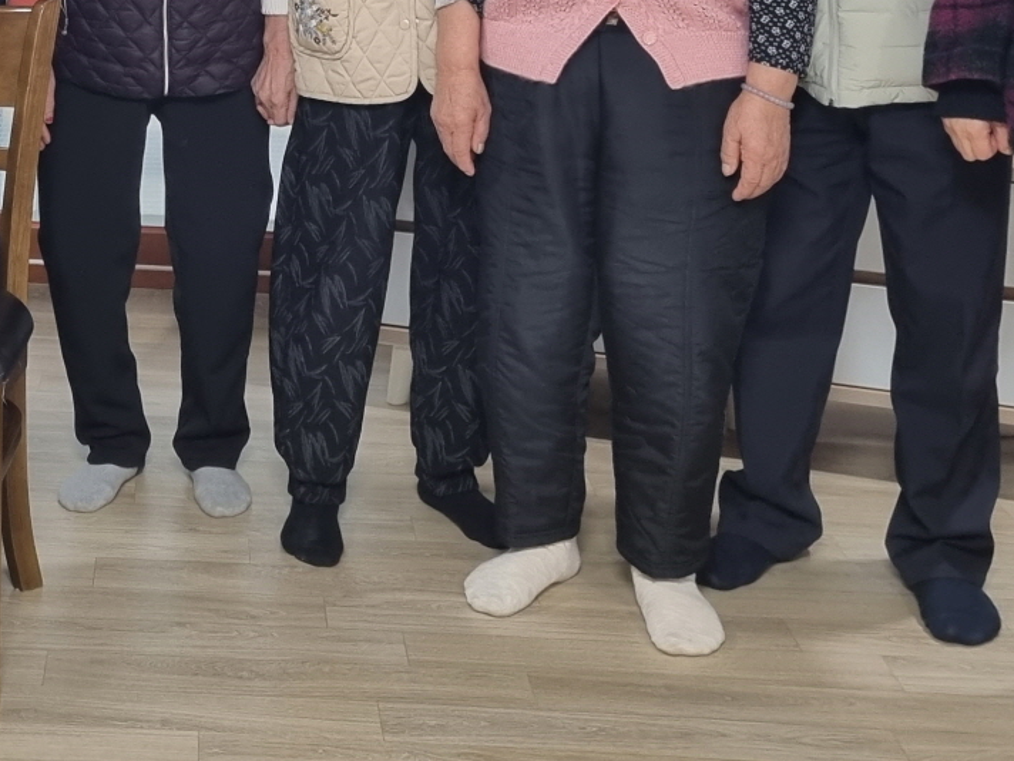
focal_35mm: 73
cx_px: 1
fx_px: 2138
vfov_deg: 19.0
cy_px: -172
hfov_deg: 25.4
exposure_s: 1/40
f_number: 1.8
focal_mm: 5.4
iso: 200
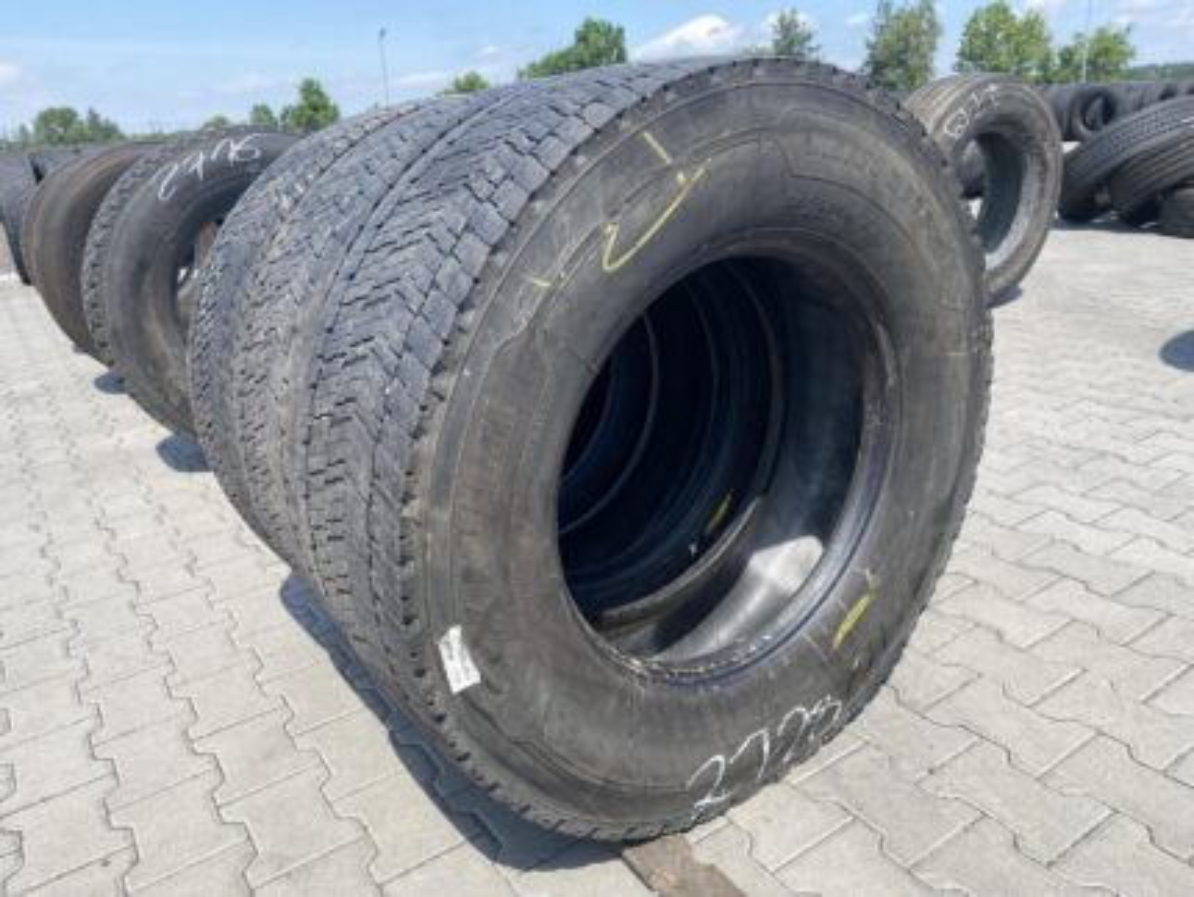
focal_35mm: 26
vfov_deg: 53.1
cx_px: 597
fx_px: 897
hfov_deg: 67.3
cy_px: 448
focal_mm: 4.25
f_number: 1.8
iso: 32
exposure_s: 1/1300
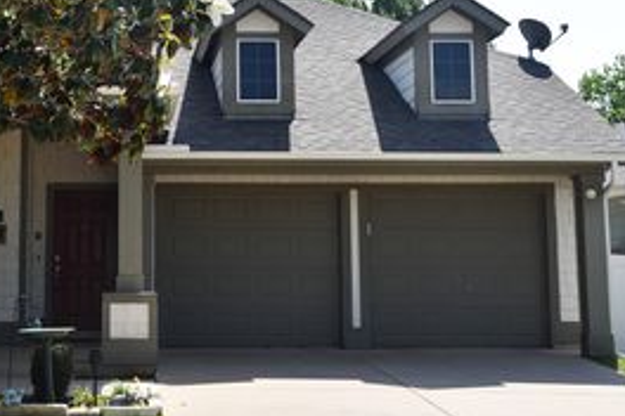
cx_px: 142
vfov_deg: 18.8
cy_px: 102
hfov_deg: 27.6
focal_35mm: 72
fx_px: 1250
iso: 100
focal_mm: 38
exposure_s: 1/200
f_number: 9
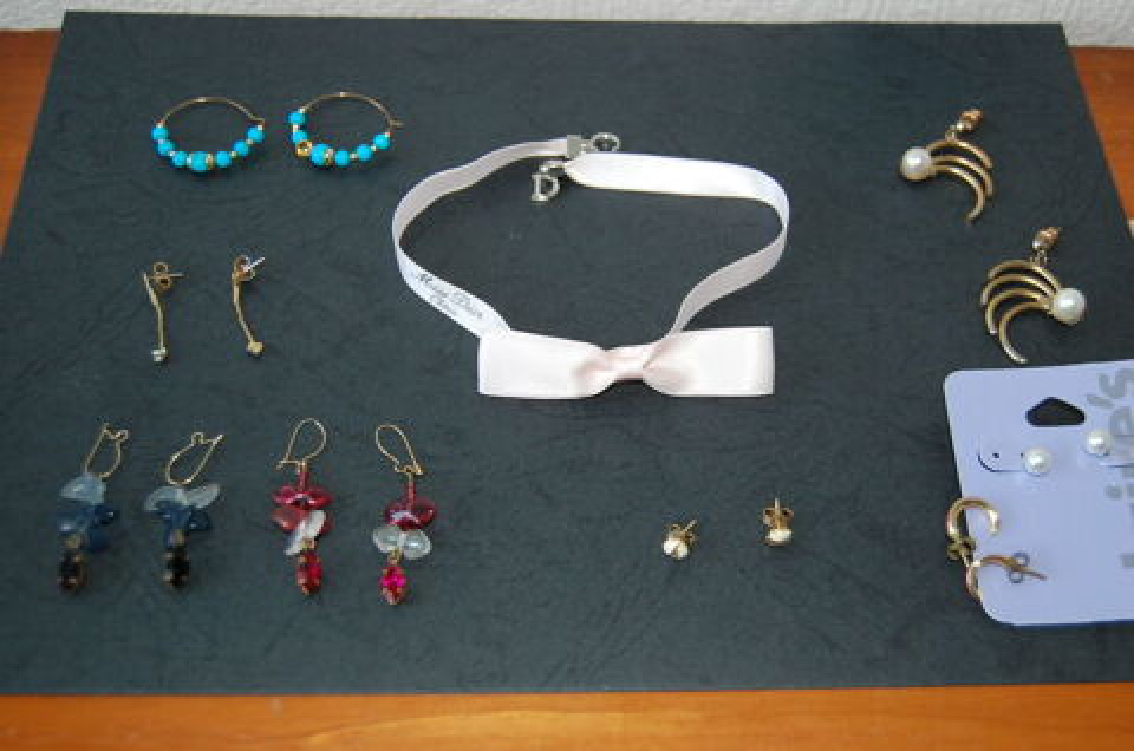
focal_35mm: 45
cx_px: 567
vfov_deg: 29.7
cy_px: 376
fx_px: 1415
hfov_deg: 43.7
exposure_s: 1/60
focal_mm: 30
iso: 400
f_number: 4.2
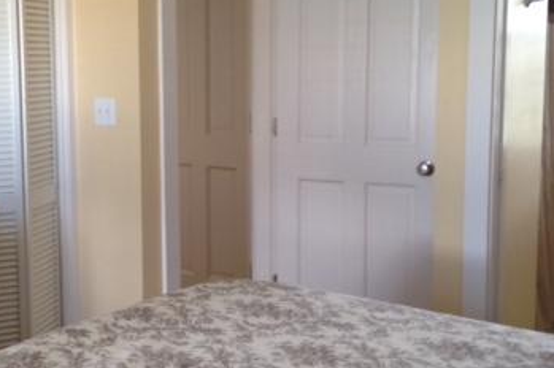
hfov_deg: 31.5
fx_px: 969
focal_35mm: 63
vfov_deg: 21.5
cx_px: 160
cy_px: 168
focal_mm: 4.12
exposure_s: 1/20
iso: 80
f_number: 2.4
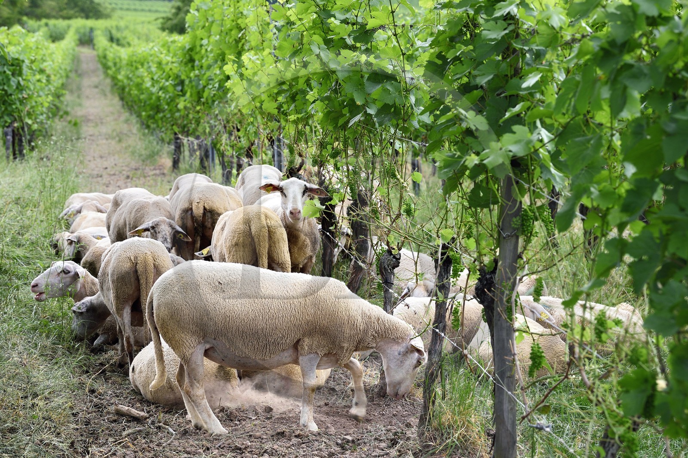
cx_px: 344
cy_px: 229
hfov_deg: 19.5
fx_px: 2006
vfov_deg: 13.0
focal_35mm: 105
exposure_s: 1/320
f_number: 7.1
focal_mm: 105
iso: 400
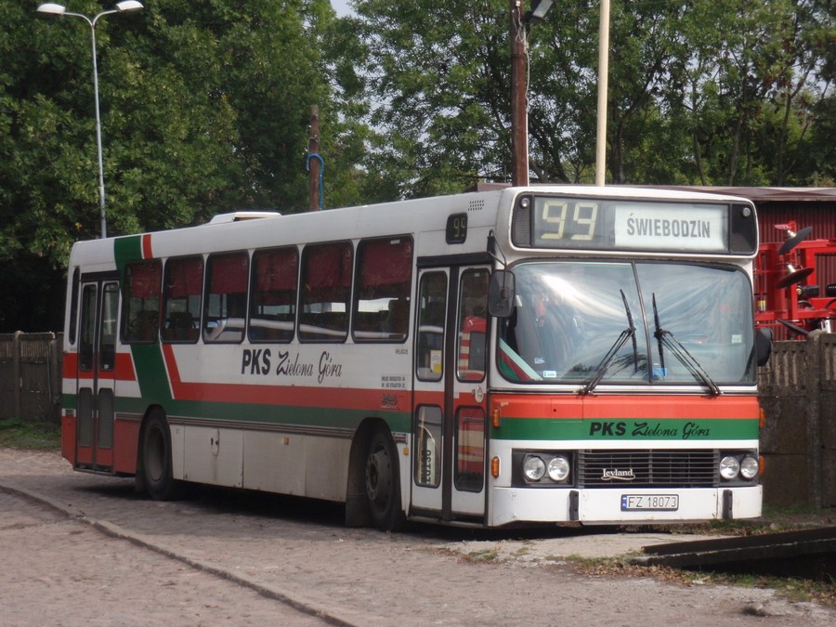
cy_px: 314
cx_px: 418
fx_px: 2415
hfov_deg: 19.6
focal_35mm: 100
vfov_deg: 14.8
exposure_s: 1/500
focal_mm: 17.88
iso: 160
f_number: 5.3
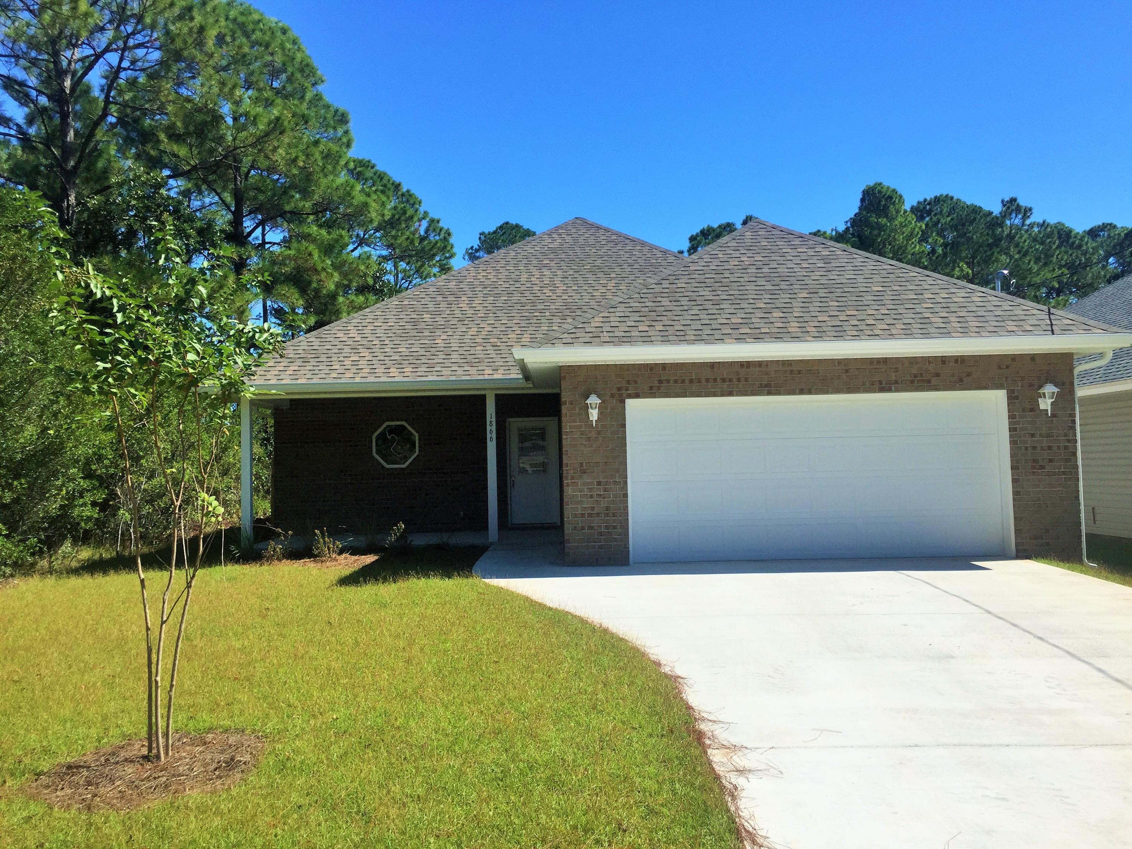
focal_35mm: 29
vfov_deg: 48.2
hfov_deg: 61.7
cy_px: 424
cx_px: 566
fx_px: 948
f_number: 2.2
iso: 32
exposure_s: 1/3049
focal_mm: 4.15
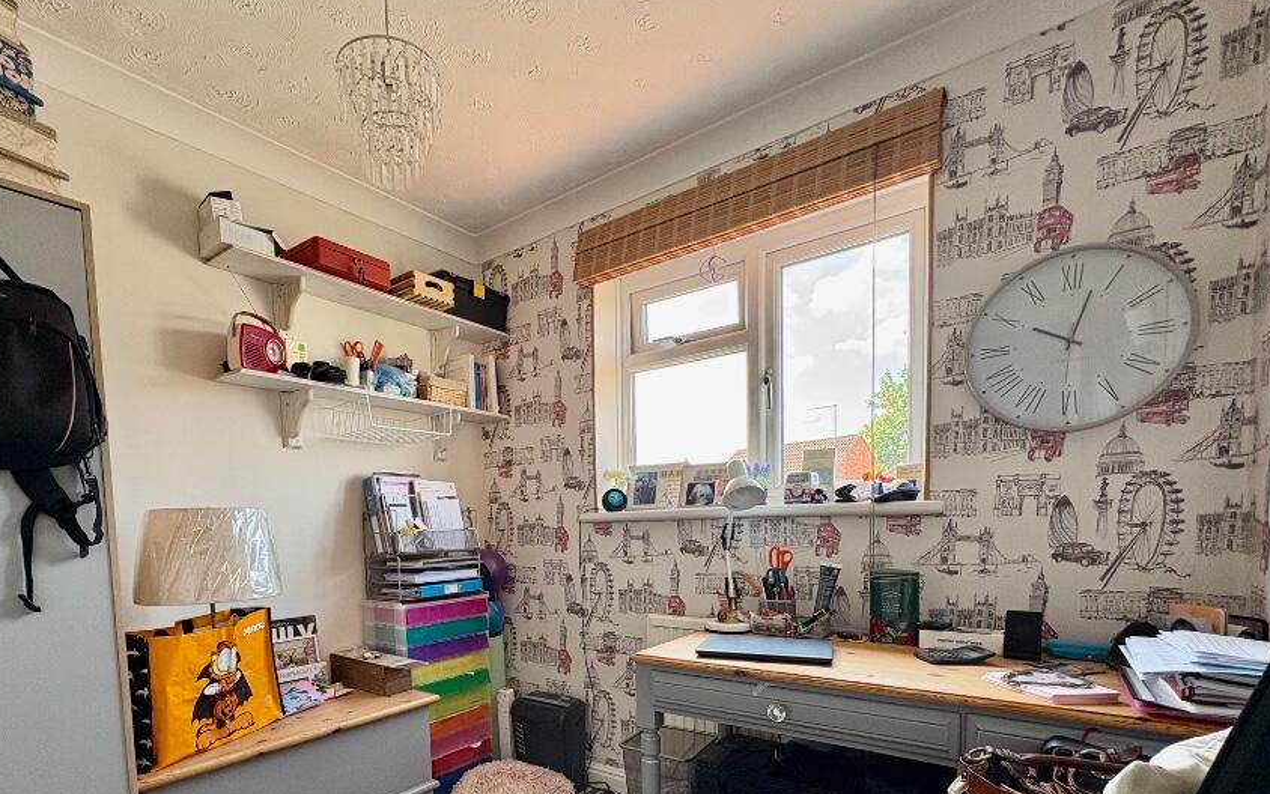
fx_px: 623
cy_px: 561
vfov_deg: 62.5
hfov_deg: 90.6
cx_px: 554
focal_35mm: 18
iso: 100
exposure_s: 1/99
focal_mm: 2.22
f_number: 2.2
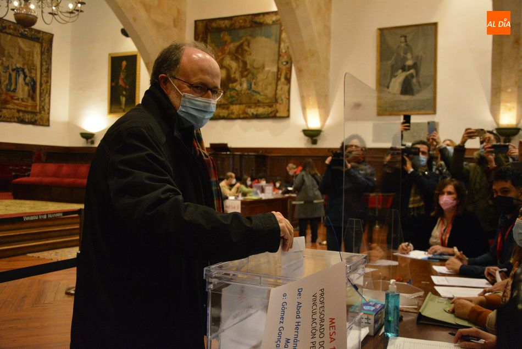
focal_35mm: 33
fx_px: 479
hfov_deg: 57.2
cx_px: 261
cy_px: 174
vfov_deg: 40.0
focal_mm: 22
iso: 6400
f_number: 3.8
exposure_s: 1/250
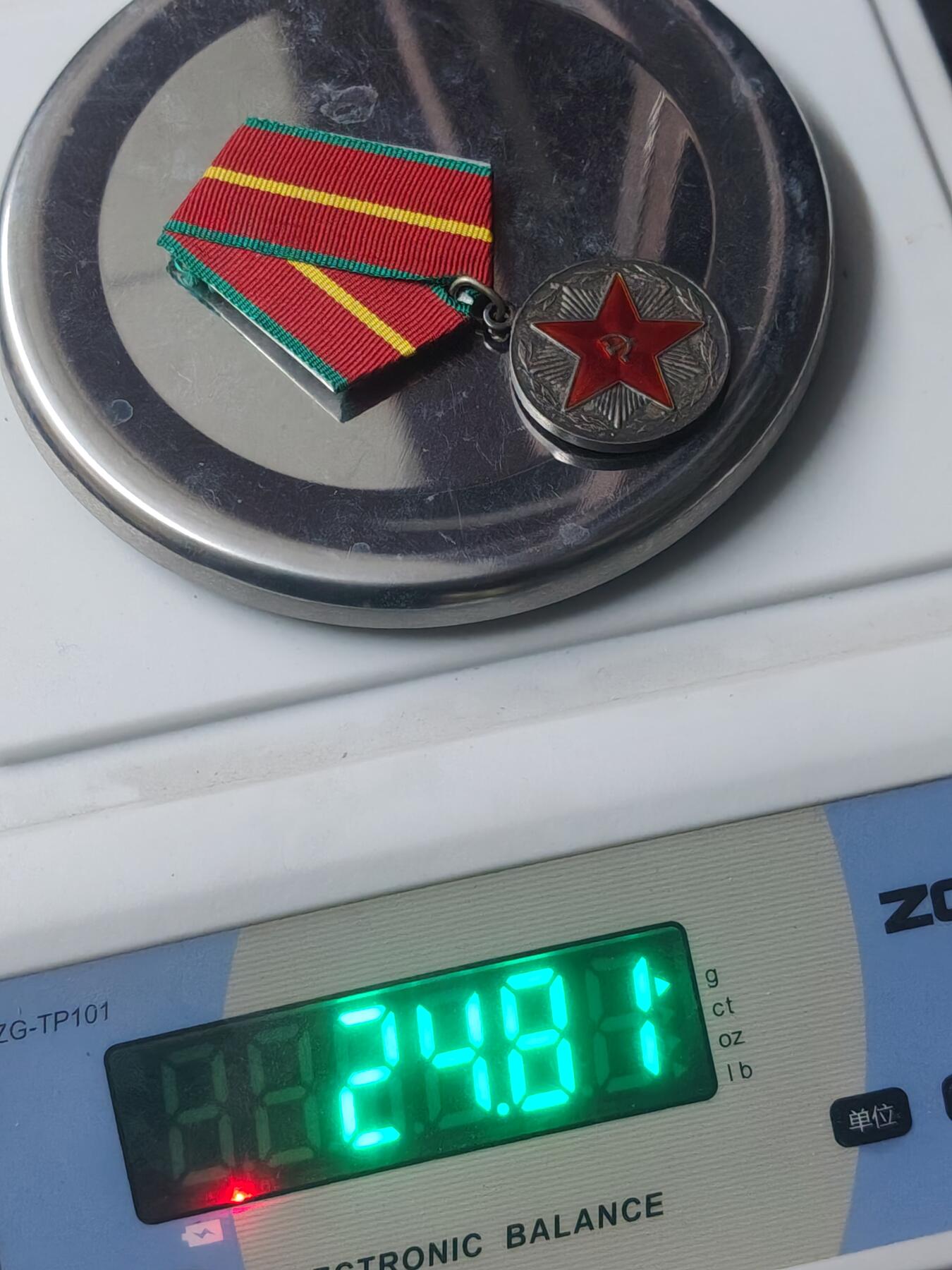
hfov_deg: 28.6
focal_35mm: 51
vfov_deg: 37.5
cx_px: 476
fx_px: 1870
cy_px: 635
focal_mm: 4.84
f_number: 1.88
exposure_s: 1/100
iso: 1153
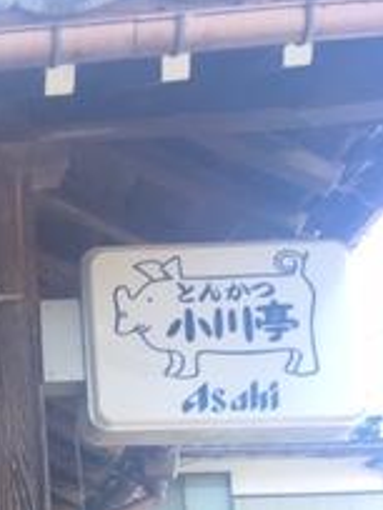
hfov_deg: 13.5
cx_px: -416
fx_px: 1342
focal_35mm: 91
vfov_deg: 20.4
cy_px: 585
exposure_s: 1/159
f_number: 2.2
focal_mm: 4.2
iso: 25
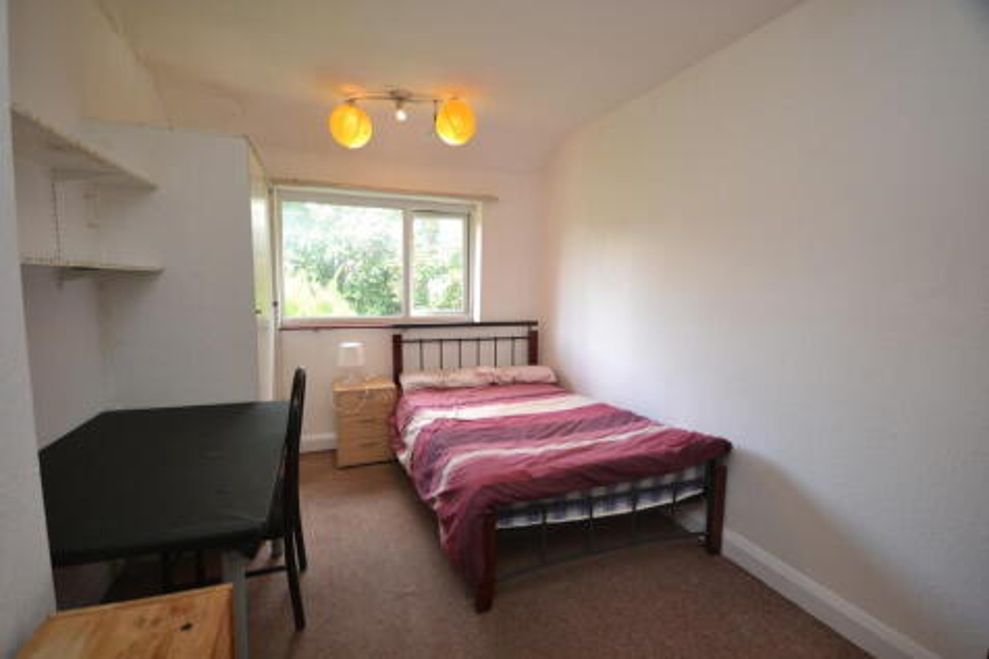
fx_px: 412
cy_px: 330
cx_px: 494
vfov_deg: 77.3
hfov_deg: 100.4
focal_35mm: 15
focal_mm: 10
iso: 500
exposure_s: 1/60
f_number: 4
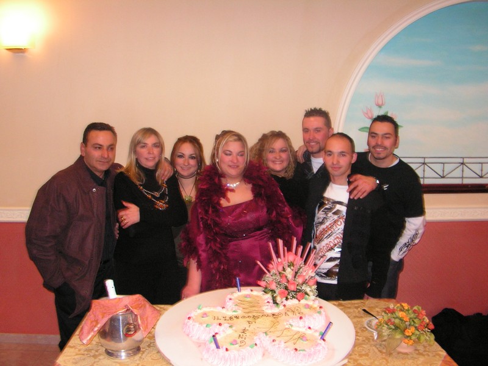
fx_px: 508
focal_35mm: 36
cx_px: 244
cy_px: 183
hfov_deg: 51.4
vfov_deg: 39.7
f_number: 3.2
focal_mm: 6
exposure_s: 1/40
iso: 200
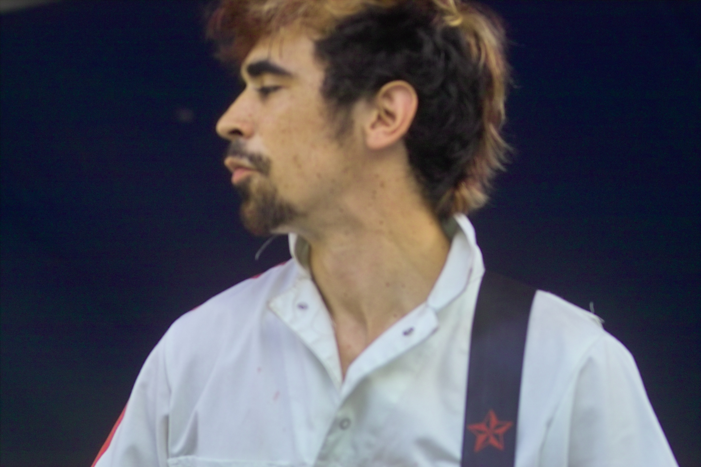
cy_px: 234
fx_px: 3485
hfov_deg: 11.5
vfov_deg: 7.7
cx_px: 350
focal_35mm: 179
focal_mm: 105
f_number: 3.5
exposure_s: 1/125
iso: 200
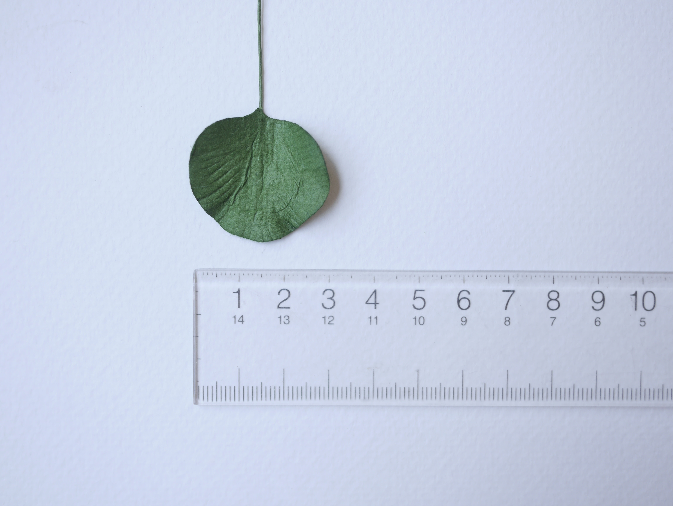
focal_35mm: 40
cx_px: 336
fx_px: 778
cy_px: 253
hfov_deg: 46.8
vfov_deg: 36.0
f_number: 2.5
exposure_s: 1/200
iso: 200
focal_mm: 20
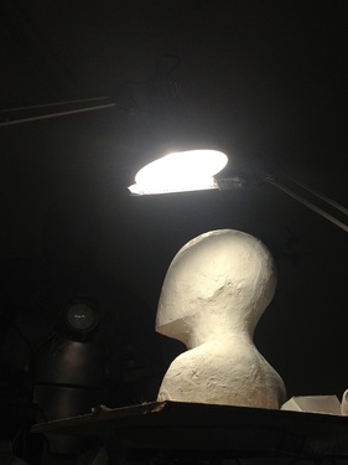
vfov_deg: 34.1
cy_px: 309
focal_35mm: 56
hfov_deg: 26.0
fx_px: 751
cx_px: 217
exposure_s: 1/120
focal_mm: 4.28
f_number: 2.4
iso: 100
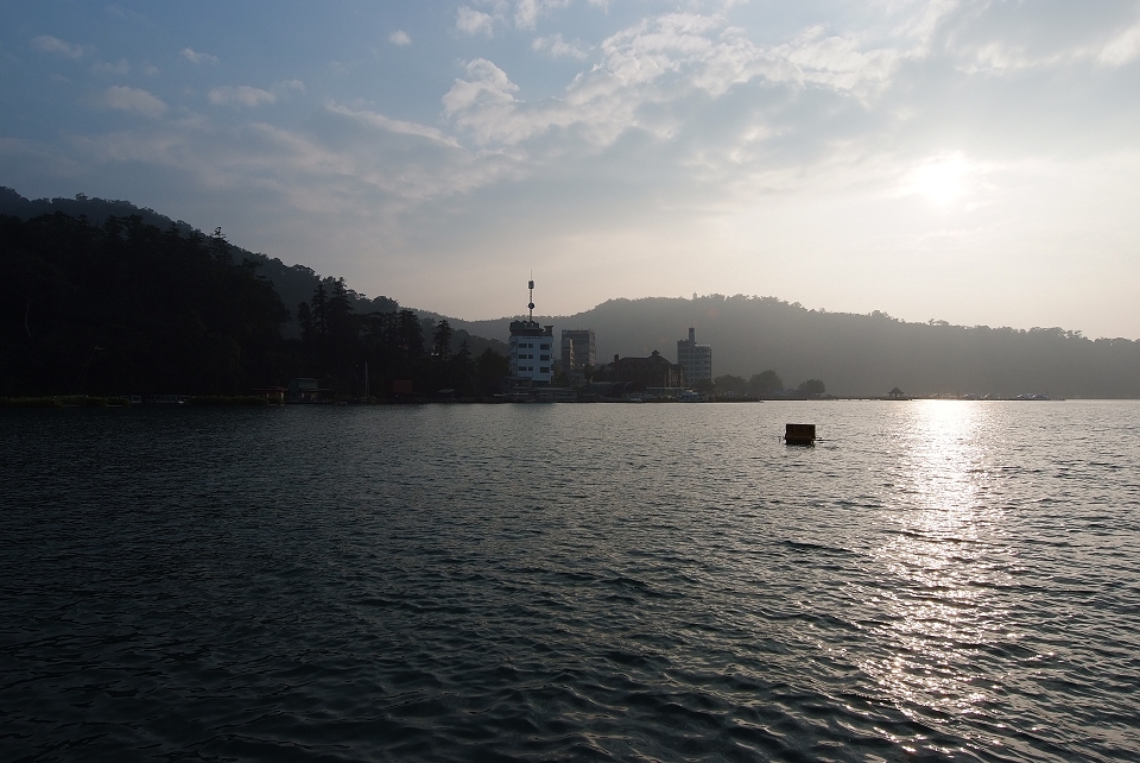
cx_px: 570
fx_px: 666
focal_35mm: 21
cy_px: 382
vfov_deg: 59.6
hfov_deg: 81.2
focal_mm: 14
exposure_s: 1/1800
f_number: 7.1
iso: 400
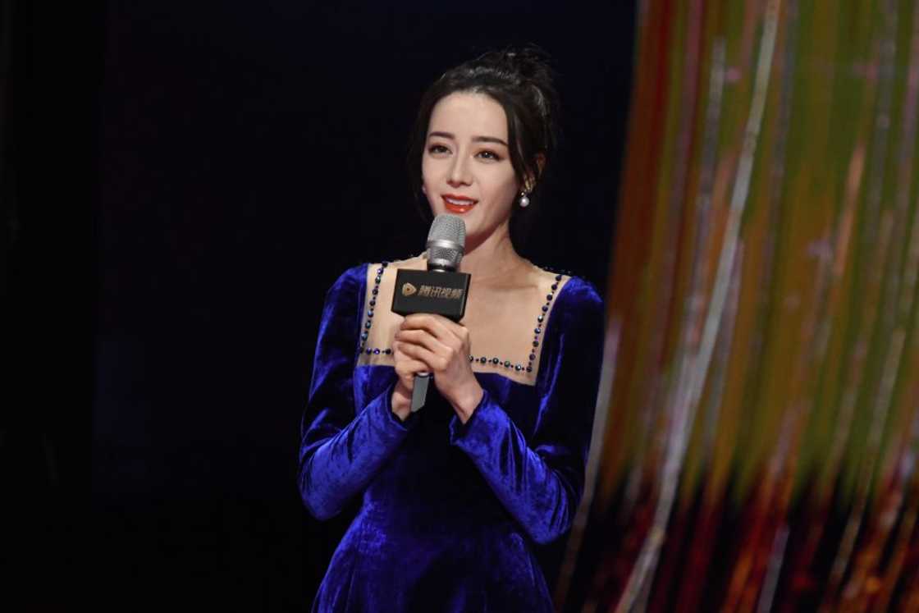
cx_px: 460
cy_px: 306
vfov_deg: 3.1
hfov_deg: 4.6
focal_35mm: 450
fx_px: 11488
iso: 5000
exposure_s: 1/320
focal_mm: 300
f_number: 5.6
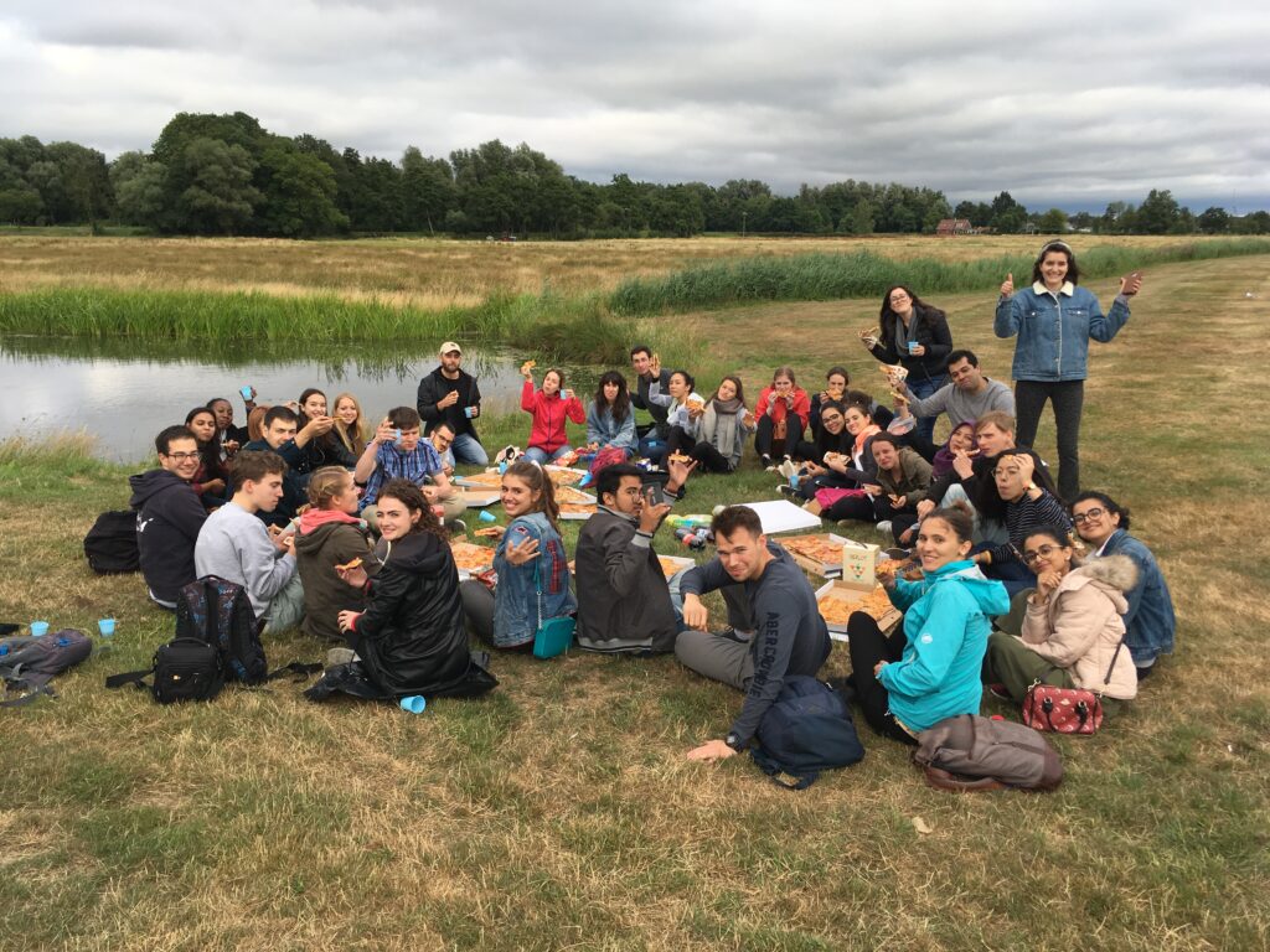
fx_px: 1064
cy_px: 476
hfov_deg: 61.7
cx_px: 635
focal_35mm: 29
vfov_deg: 48.2
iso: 25
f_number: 2.2
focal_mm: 4.15
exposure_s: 1/306
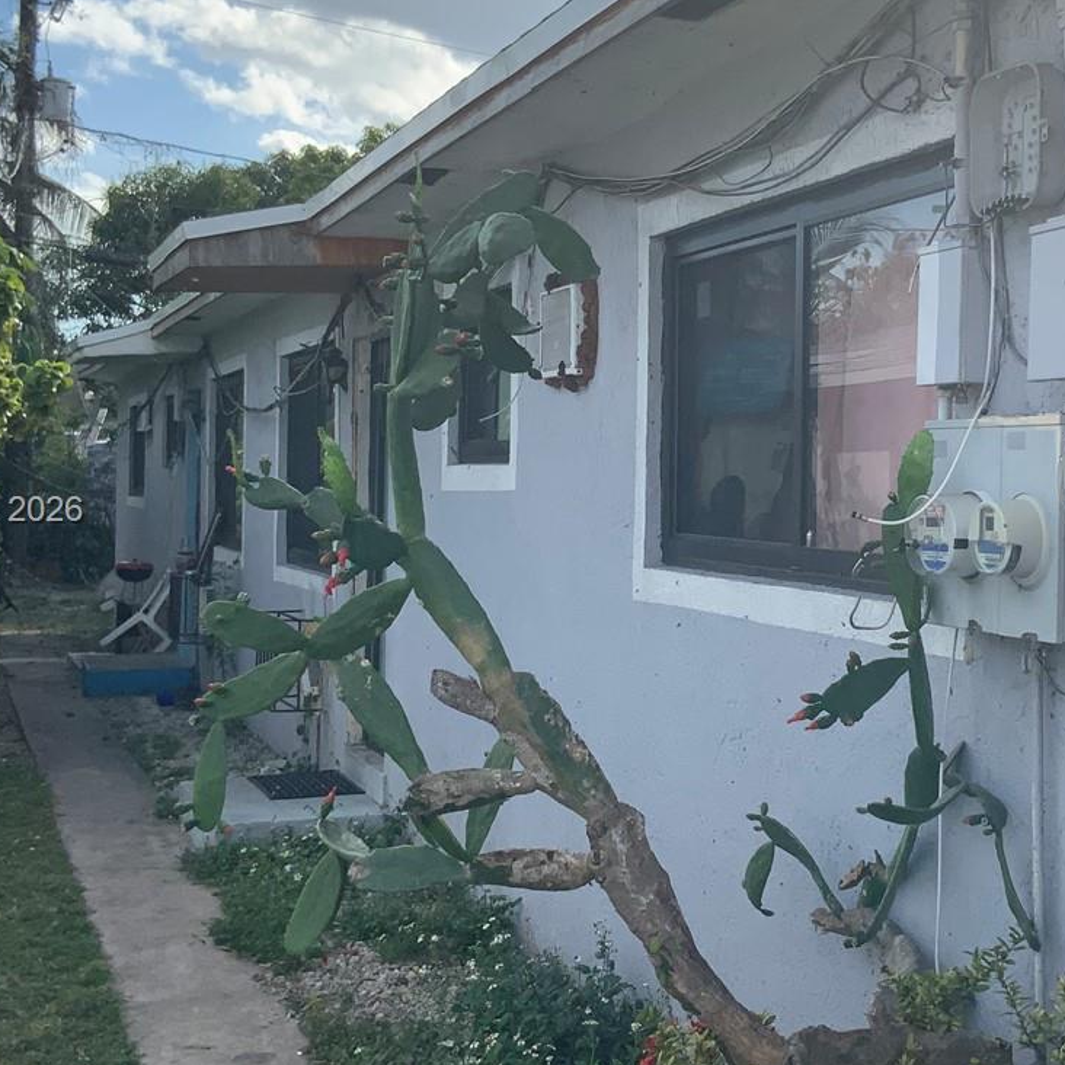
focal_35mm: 56
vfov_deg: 30.6
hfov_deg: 30.1
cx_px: 794
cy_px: 512
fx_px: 1949
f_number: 1.8
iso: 16
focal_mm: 3
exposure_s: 1/1250
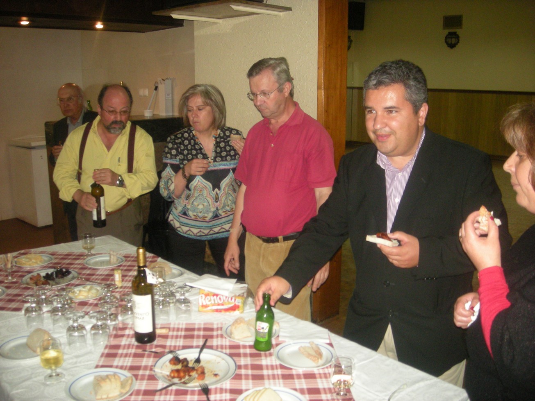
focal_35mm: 35
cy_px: 200
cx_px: 268
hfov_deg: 52.6
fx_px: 541
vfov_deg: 40.7
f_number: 2.8
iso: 250
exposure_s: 1/60
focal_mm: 5.7
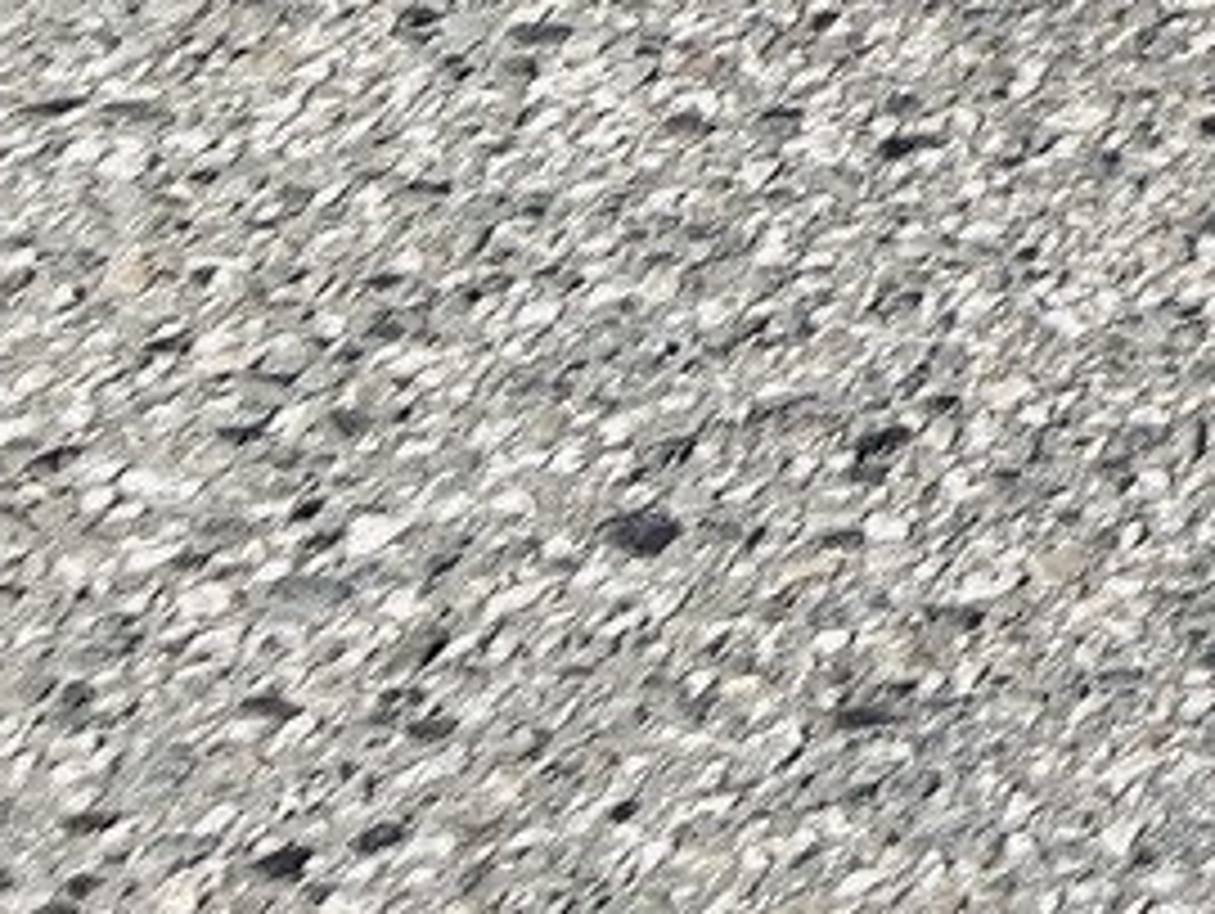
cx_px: 4324
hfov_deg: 7.8
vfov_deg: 6.7
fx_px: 6921
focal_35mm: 197
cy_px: -2098
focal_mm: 5.7
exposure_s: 1/2165
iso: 50
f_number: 1.5
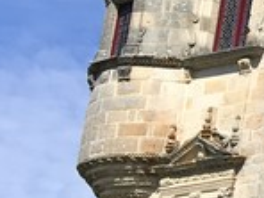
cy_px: 109
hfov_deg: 7.9
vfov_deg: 7.4
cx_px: 885
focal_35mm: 201
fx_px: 1533
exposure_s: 1/1832
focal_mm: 4.15
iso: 25
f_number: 2.2
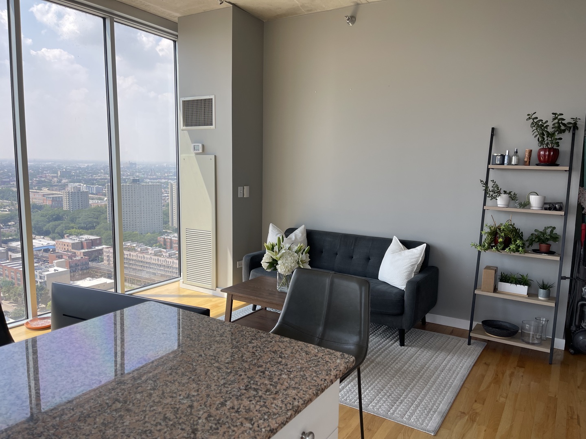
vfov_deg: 54.9
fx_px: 423
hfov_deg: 69.4
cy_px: 220
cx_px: 293
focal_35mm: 25
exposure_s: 1/521
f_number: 1.6
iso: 32
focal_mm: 5.1
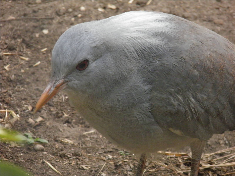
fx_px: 2817
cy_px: 88
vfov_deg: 3.6
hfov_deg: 4.8
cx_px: 118
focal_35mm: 415
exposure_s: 1/60
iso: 400
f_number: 4.5
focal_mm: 74.5
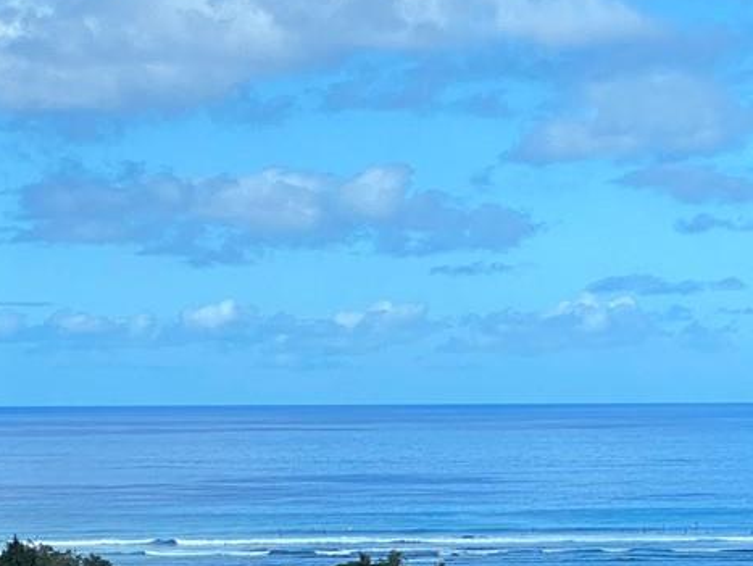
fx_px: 3875
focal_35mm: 178
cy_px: 560
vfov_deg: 8.3
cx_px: 508
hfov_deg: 11.1
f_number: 2
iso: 20
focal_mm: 6
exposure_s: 1/403
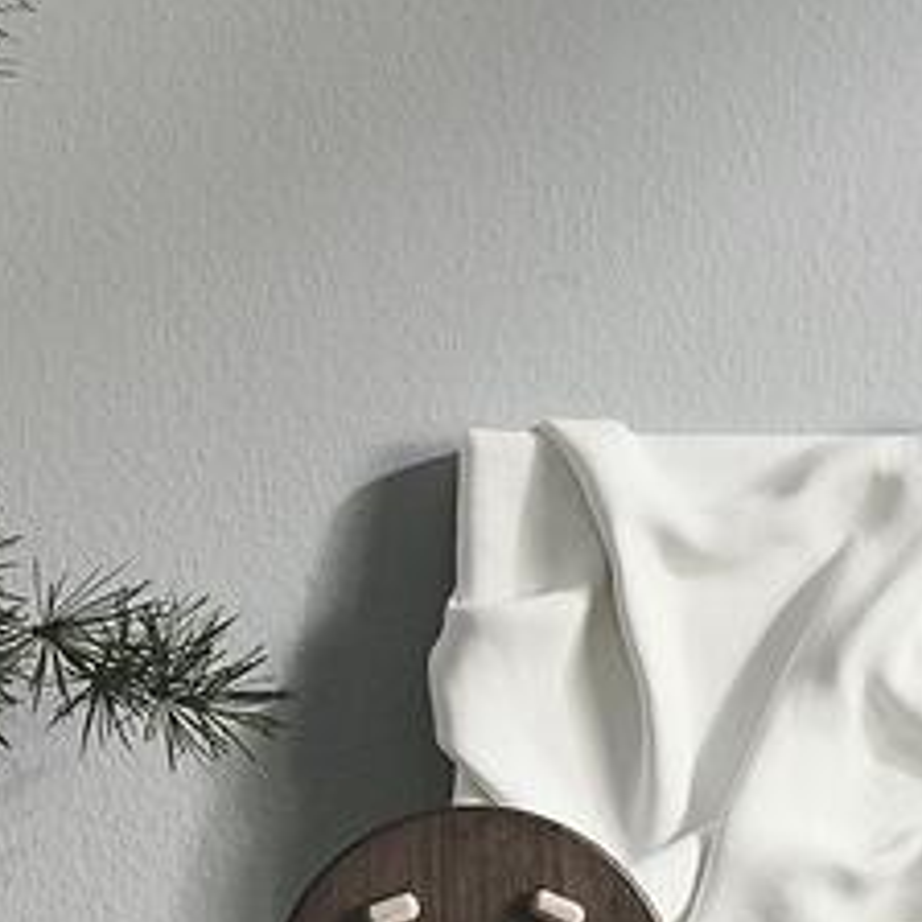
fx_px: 8438
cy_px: 1111
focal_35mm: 280
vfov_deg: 6.2
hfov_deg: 6.3
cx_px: 278
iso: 100
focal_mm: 85
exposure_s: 1/1.3
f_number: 8
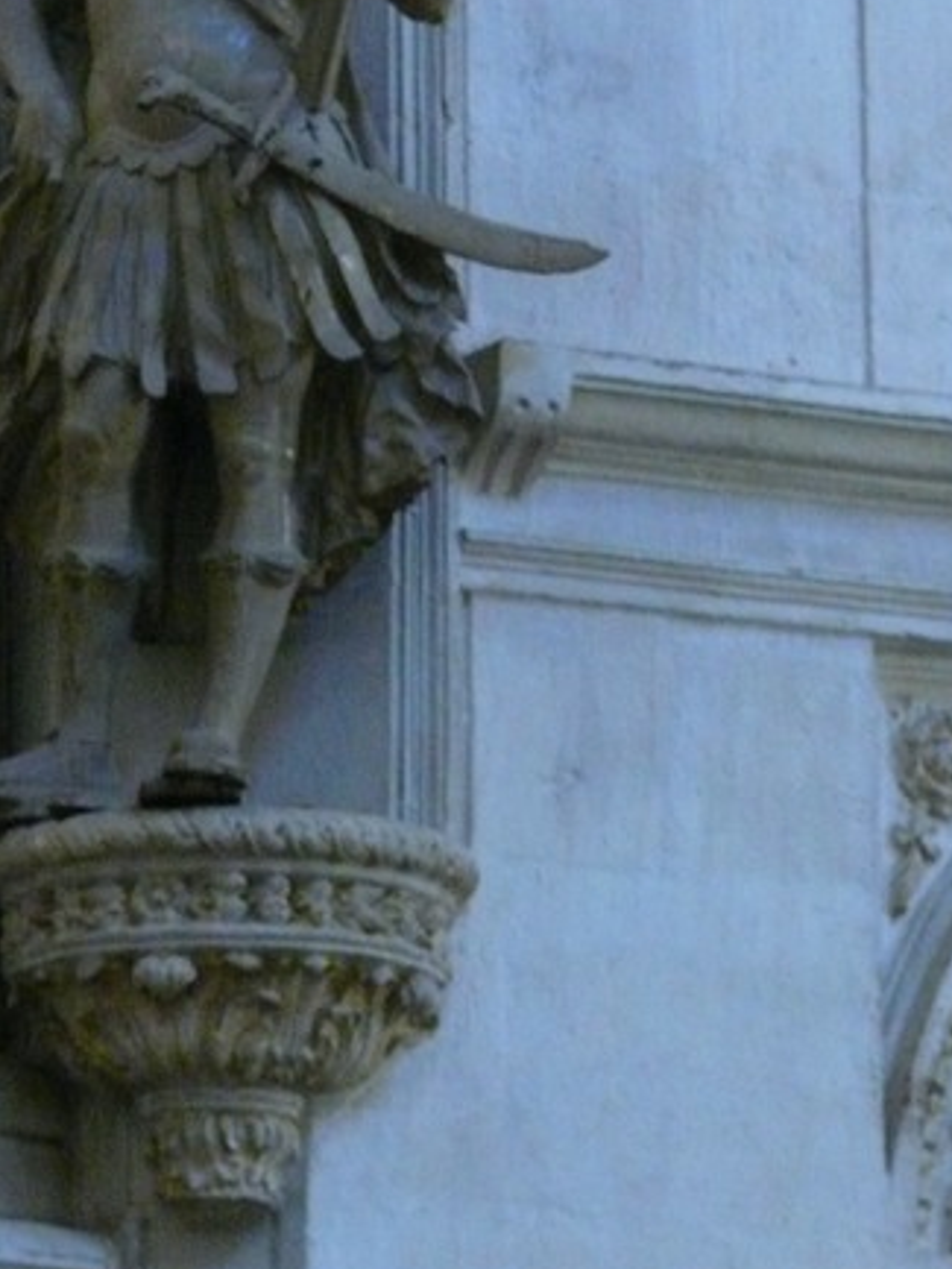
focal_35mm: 206
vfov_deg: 9.6
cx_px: 161
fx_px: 7550
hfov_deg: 7.2
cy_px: 349
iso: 800
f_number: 3.6
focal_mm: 25.2
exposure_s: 1/15
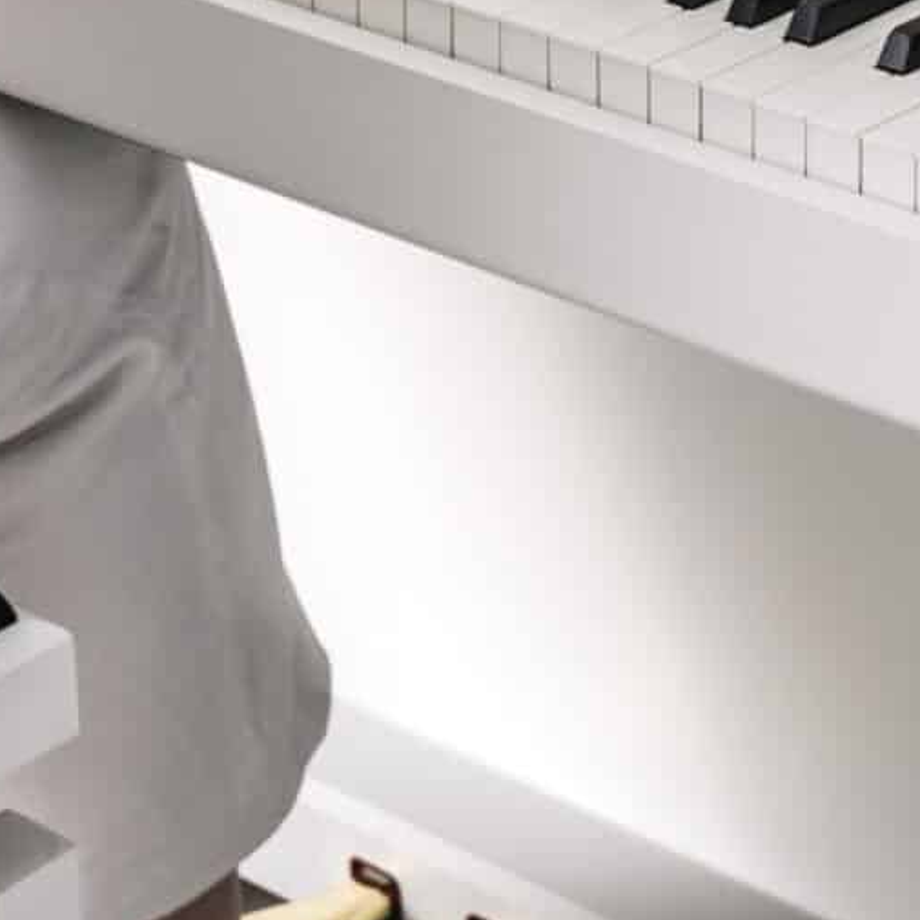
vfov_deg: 10.0
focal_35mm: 168
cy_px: -624
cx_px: 355
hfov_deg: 10.4
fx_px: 5052
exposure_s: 1/80
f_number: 8
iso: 400
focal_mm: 39
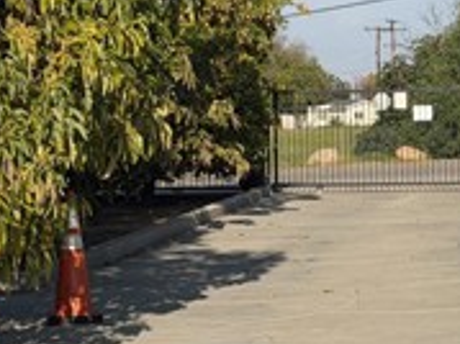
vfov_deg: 8.6
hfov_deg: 11.5
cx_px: 375
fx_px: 2284
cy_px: 146
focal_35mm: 172
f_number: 1.78
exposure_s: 1/5208
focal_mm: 6.76
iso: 64
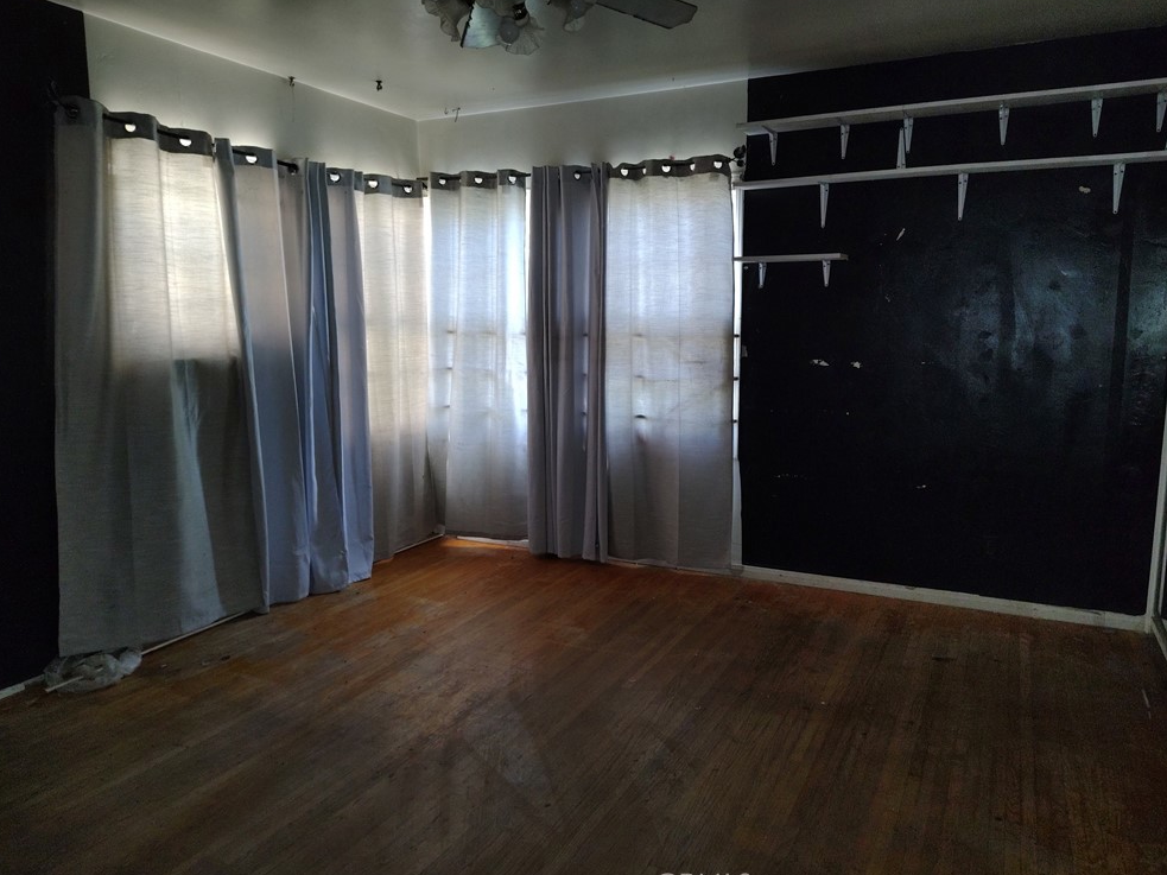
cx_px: 600
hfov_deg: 69.4
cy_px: 445
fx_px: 843
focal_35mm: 25
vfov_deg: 54.9
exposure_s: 1/60
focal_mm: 5.56
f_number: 1.8
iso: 616
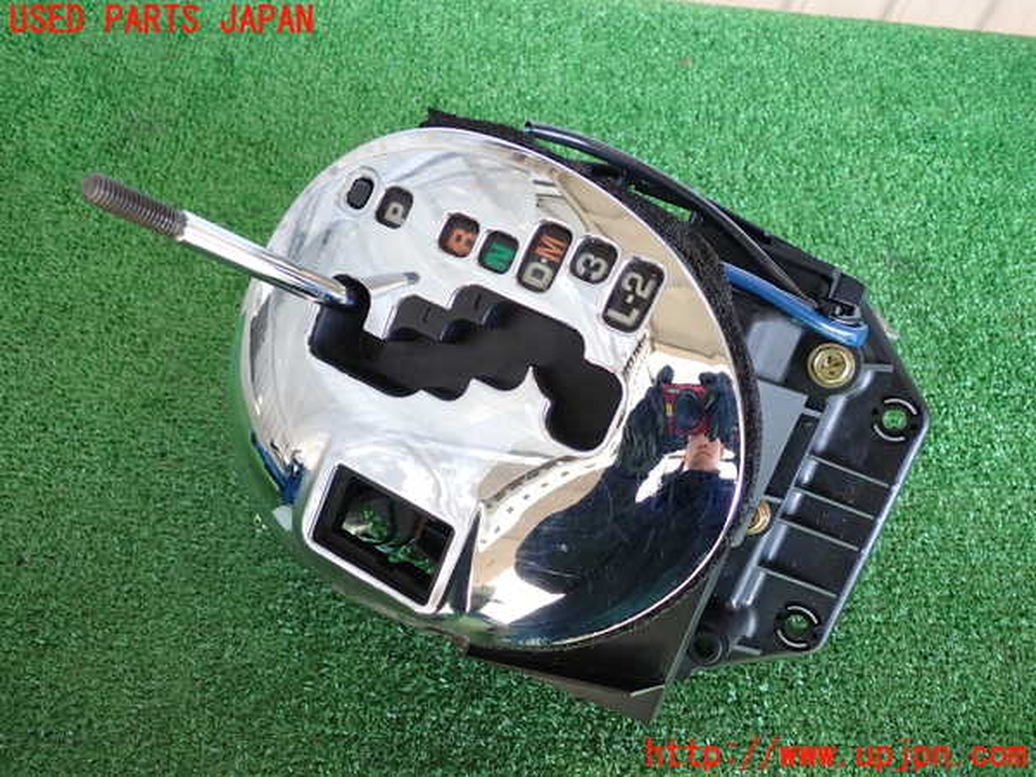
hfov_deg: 56.8
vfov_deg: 44.2
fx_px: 958
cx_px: 518
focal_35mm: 32
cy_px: 388
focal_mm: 5.79
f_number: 2.4
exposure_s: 1/60
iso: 125
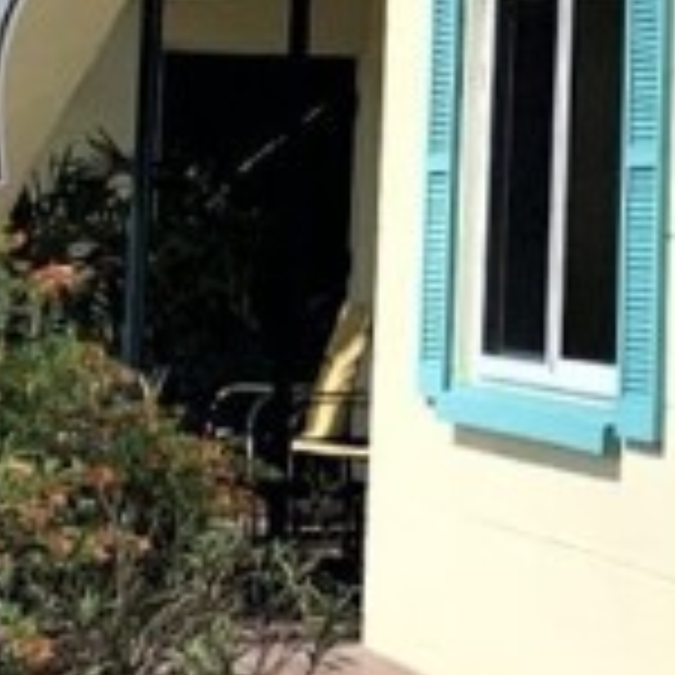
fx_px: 3464
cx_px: 806
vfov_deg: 10.8
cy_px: -297
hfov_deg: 10.9
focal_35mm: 157
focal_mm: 4.25
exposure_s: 1/4274
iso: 25
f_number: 1.8
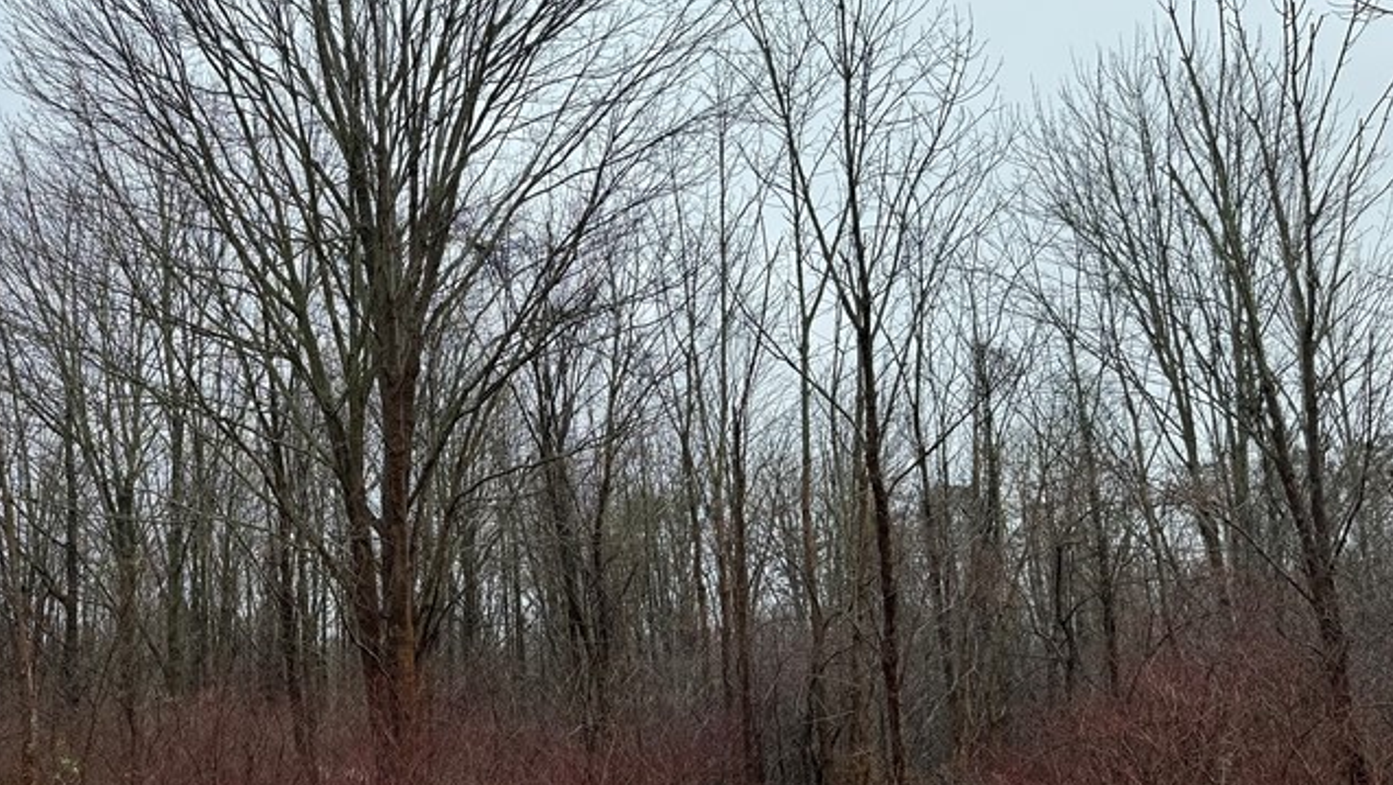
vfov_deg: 28.3
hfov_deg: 46.2
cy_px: 466
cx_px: 308
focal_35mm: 42
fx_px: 1552
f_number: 1.78
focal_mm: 6.86
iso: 80
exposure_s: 1/621
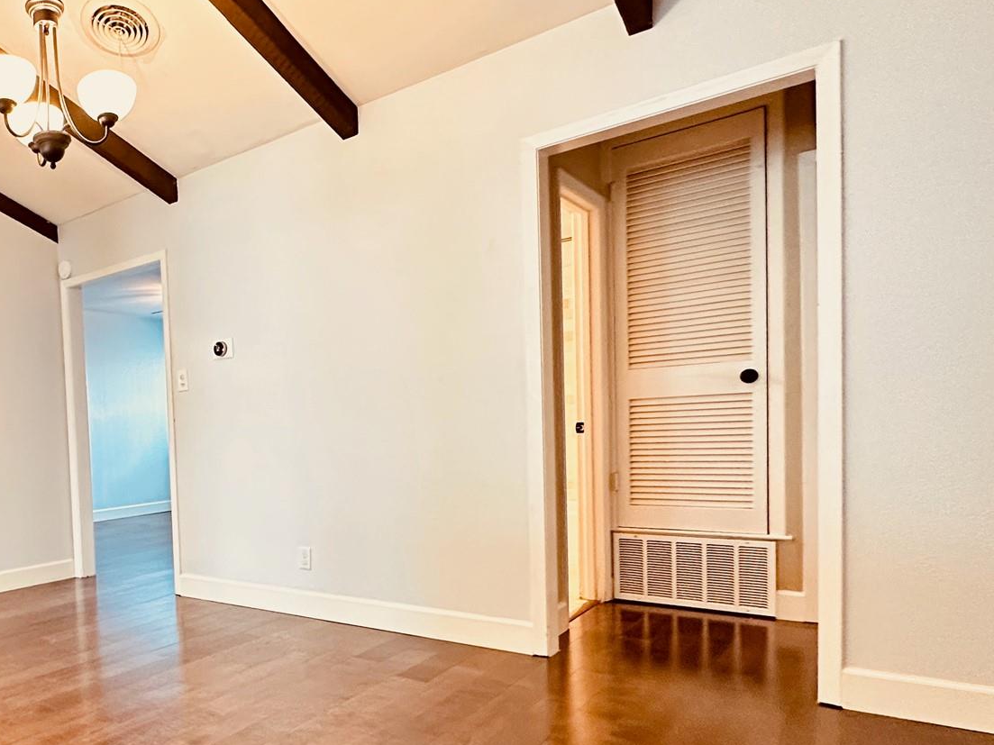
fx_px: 747
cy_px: 468
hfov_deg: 59.9
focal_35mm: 26
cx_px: 150
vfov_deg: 52.5
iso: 500
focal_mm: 2.22
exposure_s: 1/60
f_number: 2.2
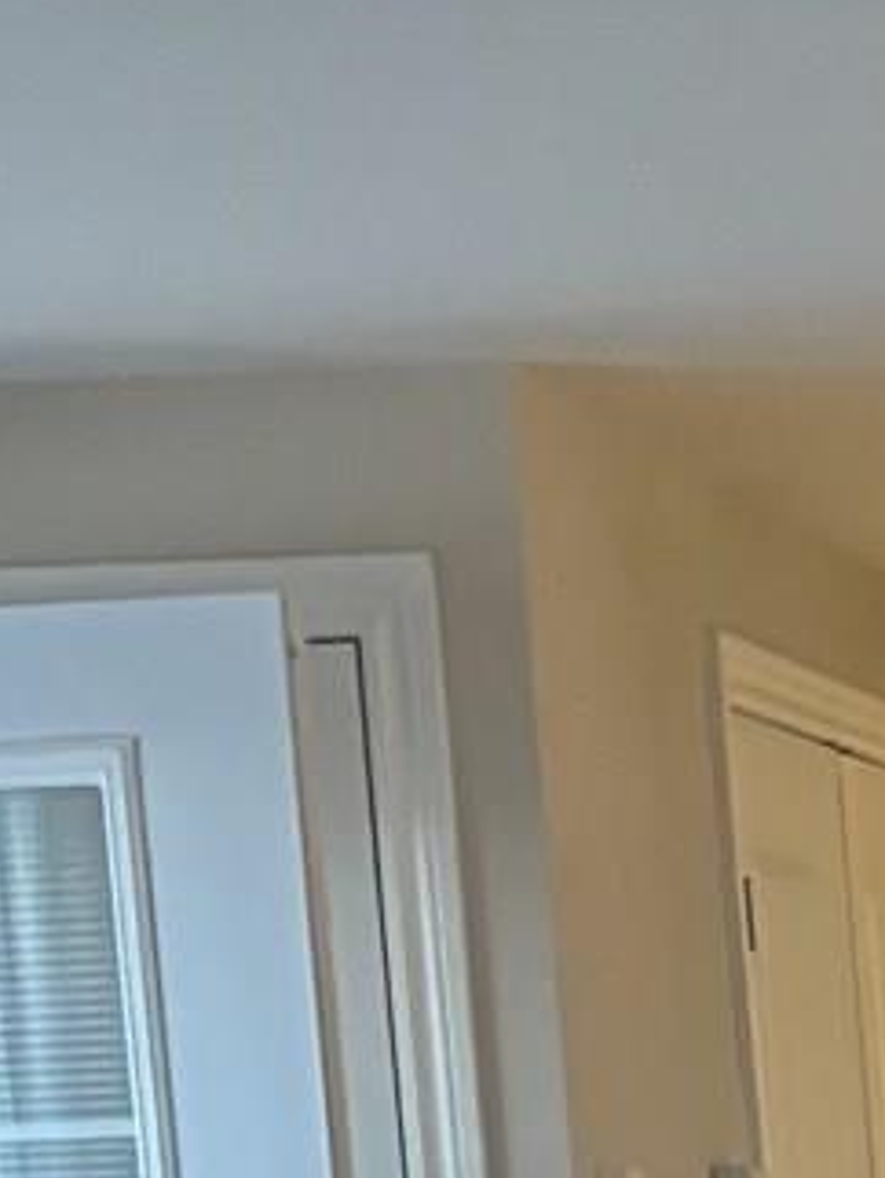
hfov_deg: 7.6
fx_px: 6332
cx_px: 1971
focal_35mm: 186
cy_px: 2415
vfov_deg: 9.8
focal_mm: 5.96
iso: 400
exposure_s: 1/40
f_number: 1.6
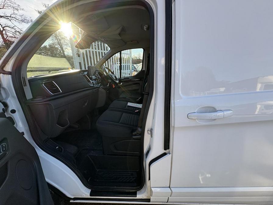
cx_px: 136
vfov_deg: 85.7
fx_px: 110
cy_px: 102
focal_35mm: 14
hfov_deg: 102.1
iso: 40
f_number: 2.2
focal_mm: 2.22
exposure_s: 1/228
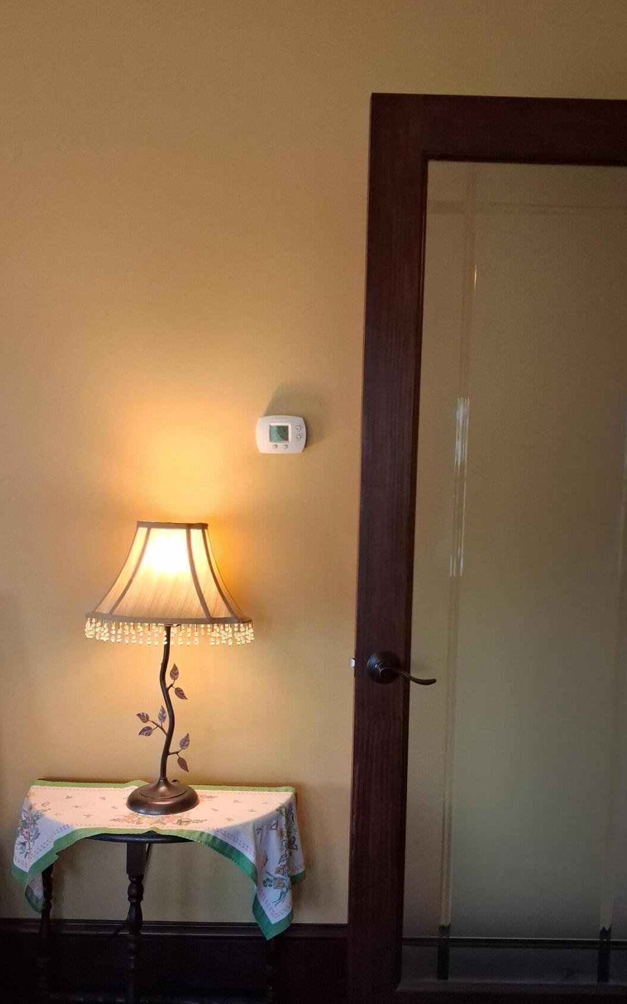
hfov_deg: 37.2
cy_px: 547
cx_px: 332
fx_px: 930
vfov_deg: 56.6
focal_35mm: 34
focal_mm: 4
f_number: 1.8
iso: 400
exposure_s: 1/100
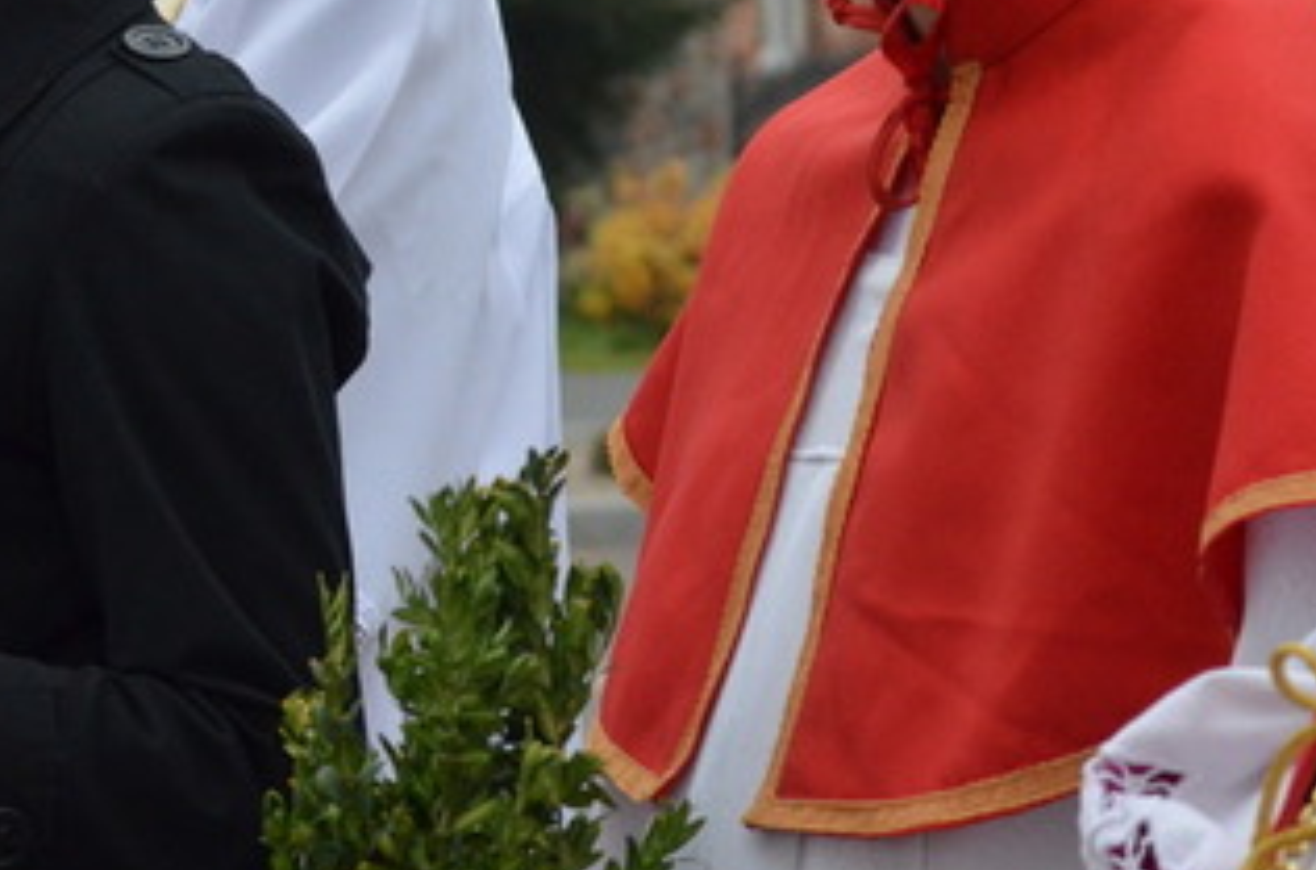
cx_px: -108
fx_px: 8605
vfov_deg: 5.8
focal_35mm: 236
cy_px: 146
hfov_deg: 8.7
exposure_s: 1/250
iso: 1600
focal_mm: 70
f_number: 6.3
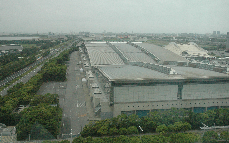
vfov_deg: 33.6
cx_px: 116
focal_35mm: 38
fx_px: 237
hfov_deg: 51.5
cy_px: 68
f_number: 5.6
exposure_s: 1/800
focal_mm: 24
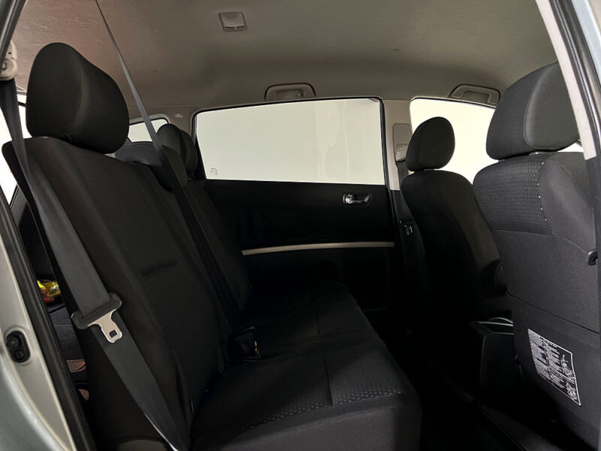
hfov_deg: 67.3
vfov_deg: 53.1
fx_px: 451
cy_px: 226
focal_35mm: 26
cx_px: 300
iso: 320
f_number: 1.5
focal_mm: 5.7
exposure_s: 1/60
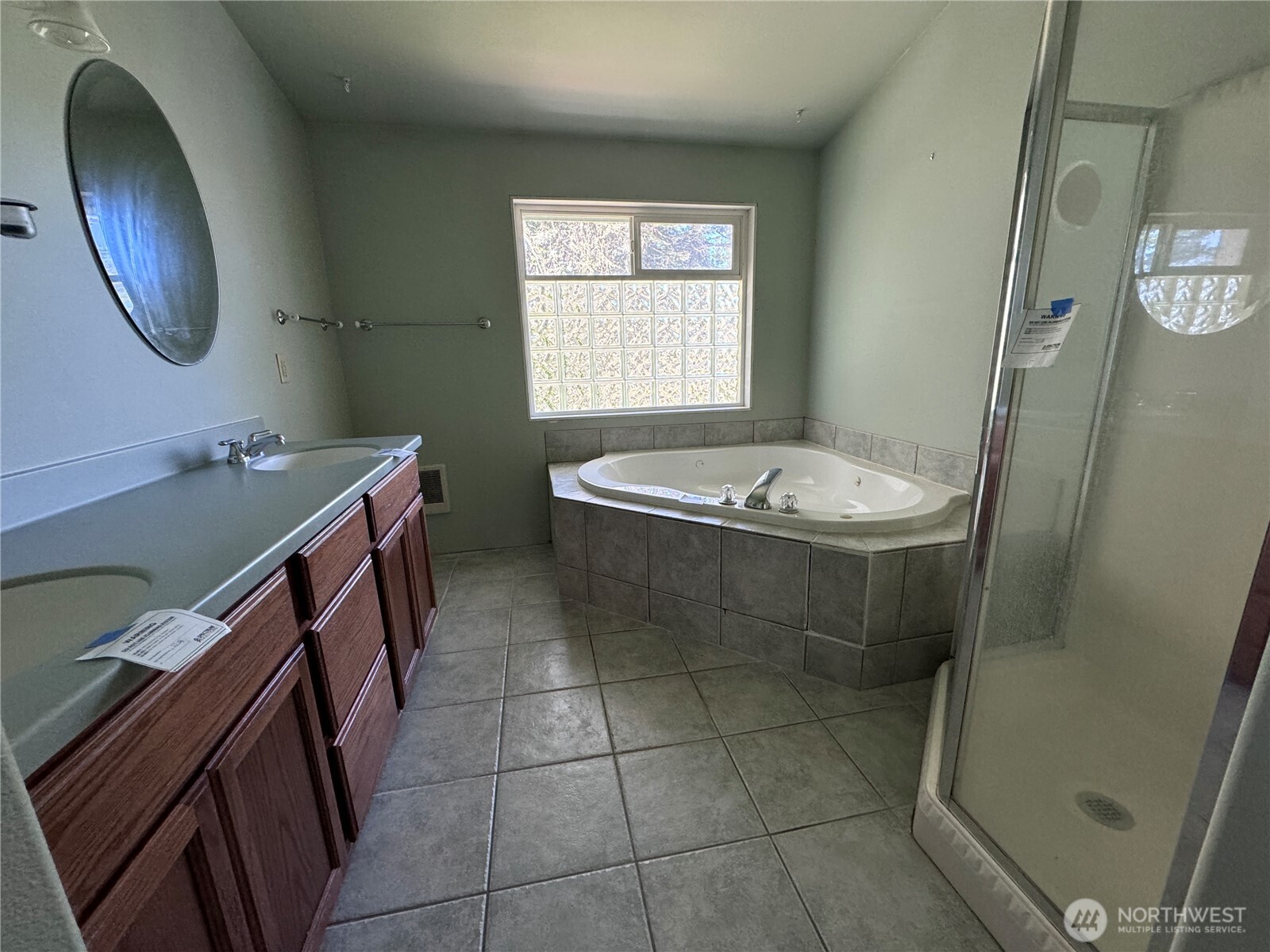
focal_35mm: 14
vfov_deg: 85.7
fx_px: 514
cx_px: 635
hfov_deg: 102.1
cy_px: 476
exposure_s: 1/99
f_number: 2.2
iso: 250
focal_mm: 2.22
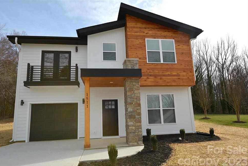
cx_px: 119
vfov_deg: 57.2
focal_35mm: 22
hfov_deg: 78.5
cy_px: 86
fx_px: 152
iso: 100
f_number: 9
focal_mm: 14
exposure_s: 1/200
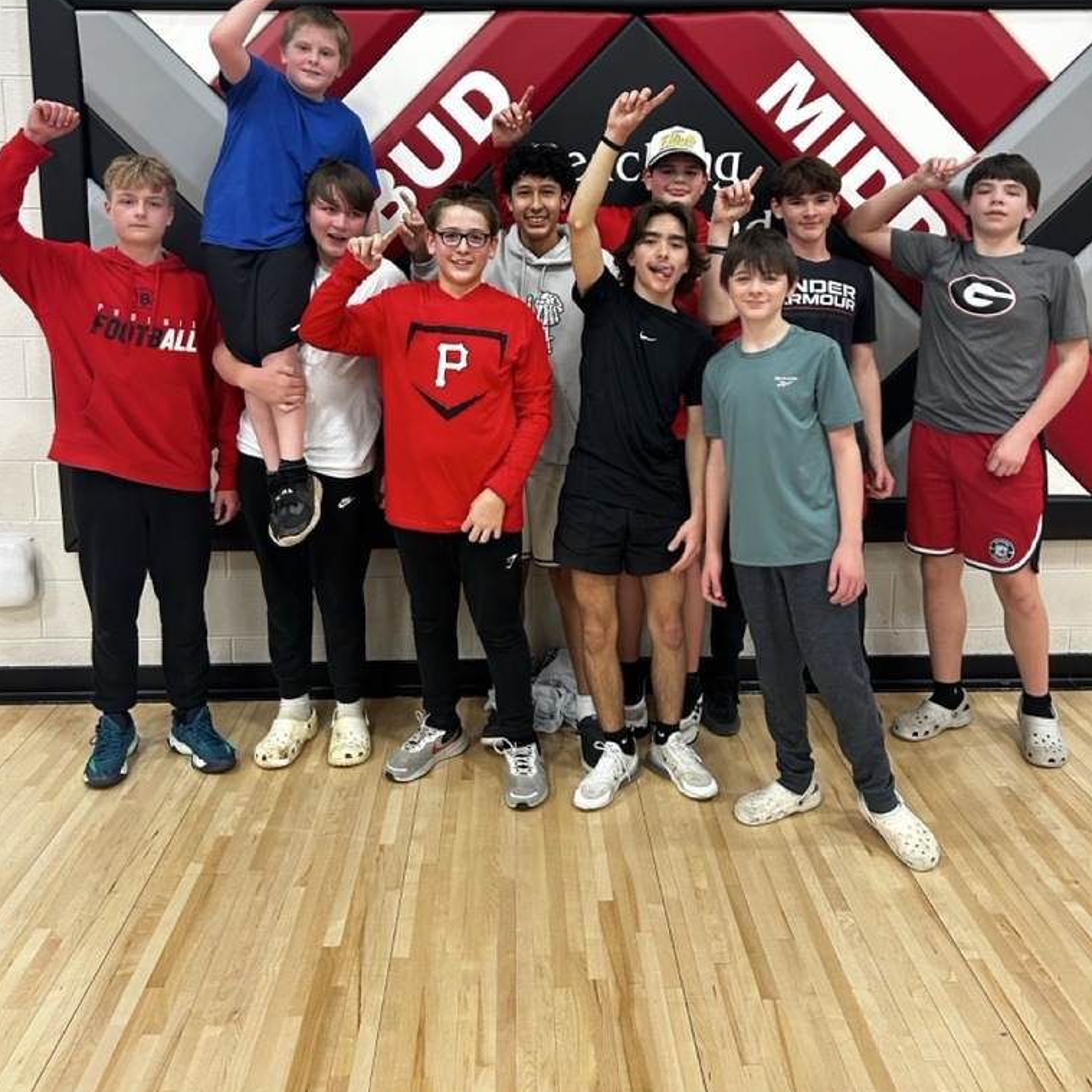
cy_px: 396
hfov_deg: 52.5
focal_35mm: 31
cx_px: 544
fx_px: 1106
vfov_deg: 51.9
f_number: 1.5
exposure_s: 1/60
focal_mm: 5.7
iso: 160
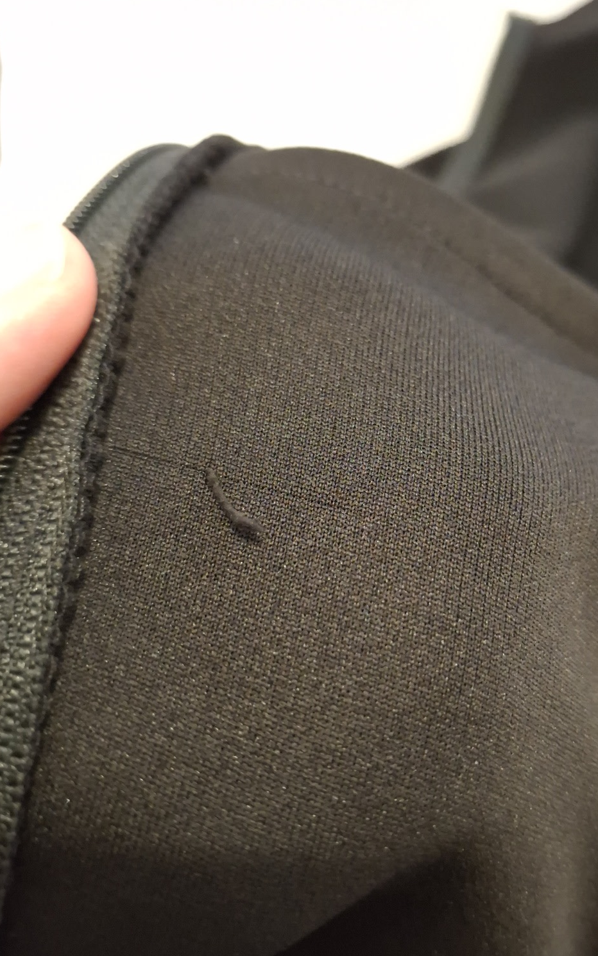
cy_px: 483
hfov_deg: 42.7
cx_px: 389
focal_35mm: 29
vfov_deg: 64.6
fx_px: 756
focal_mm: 4.7
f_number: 1.8
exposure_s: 1/20
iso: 1600
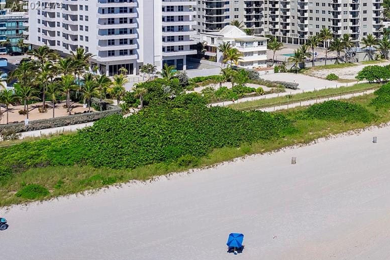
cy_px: 6
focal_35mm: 58
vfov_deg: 22.5
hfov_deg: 31.9
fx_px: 628
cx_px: 386
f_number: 5.6
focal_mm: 10.26
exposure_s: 1/120
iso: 100
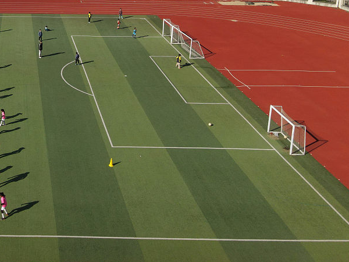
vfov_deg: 28.5
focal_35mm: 48
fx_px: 484
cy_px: 5
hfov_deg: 36.2
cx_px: 11
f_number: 2.8
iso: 100
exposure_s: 1/800
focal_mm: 4.5
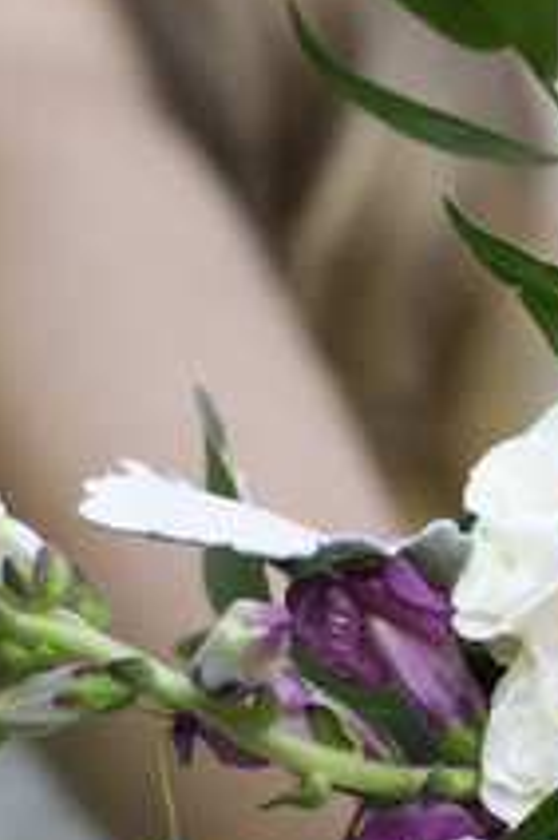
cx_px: 744
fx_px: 26383
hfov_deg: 1.2
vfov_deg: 1.8
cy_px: 422
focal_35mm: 1133
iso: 640
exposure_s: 1/640
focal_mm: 200
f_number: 3.5
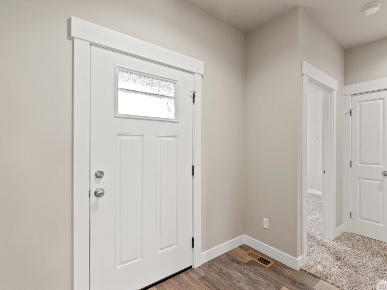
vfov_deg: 74.7
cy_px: 145
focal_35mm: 17
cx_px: 214
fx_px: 190
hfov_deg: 90.7
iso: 200
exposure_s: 1/3
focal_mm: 15
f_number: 8
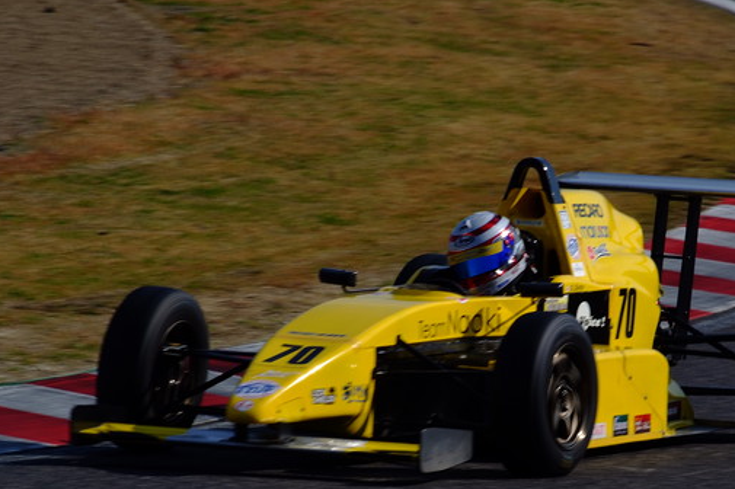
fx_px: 13098
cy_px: 285
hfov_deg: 3.2
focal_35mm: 642
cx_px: 496
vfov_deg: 2.1
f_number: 11
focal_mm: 300
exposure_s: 1/250
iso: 100
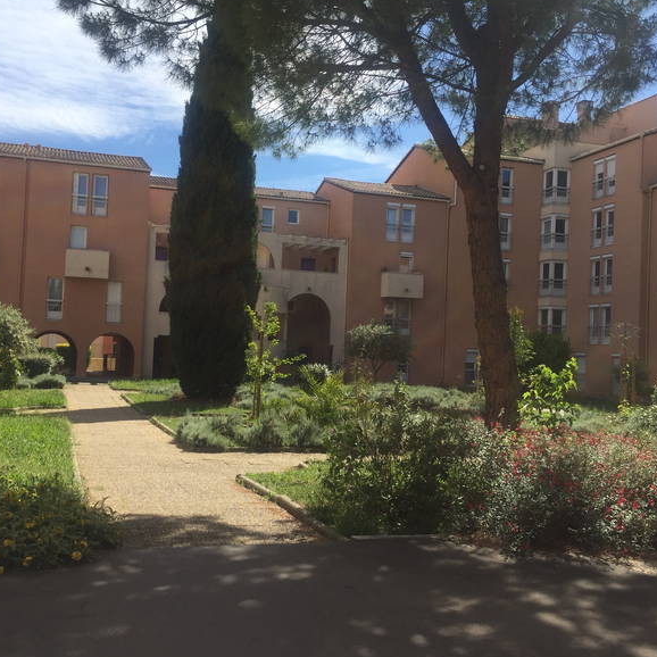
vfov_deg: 47.2
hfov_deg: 47.0
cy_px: 328
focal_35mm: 35
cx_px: 275
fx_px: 752
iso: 32
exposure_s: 1/1721
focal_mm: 4.15
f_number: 2.2
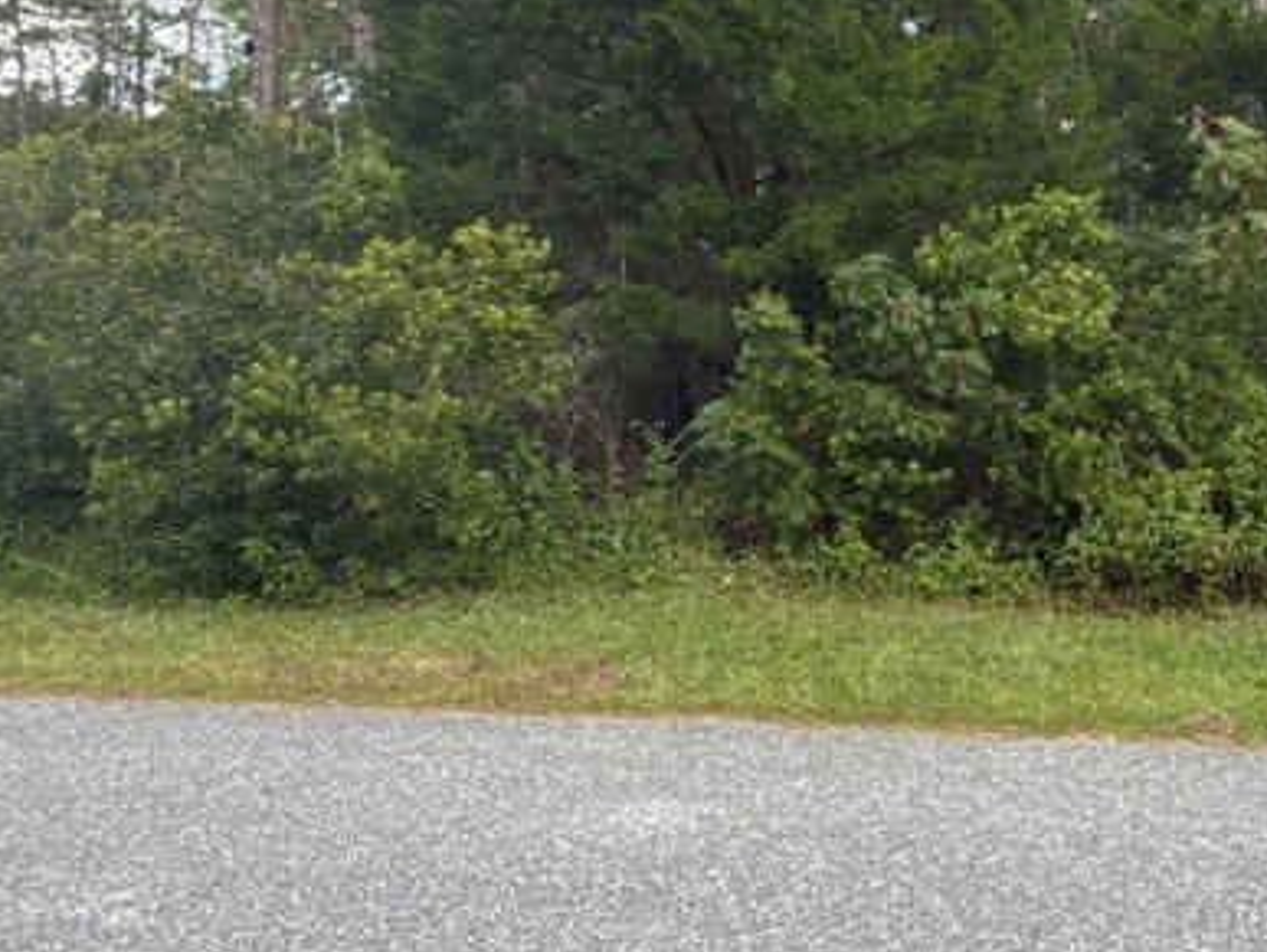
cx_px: 966
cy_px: 180
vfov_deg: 37.2
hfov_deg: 48.0
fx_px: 1356
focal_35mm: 37
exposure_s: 1/182
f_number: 2.2
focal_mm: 2.22
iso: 64
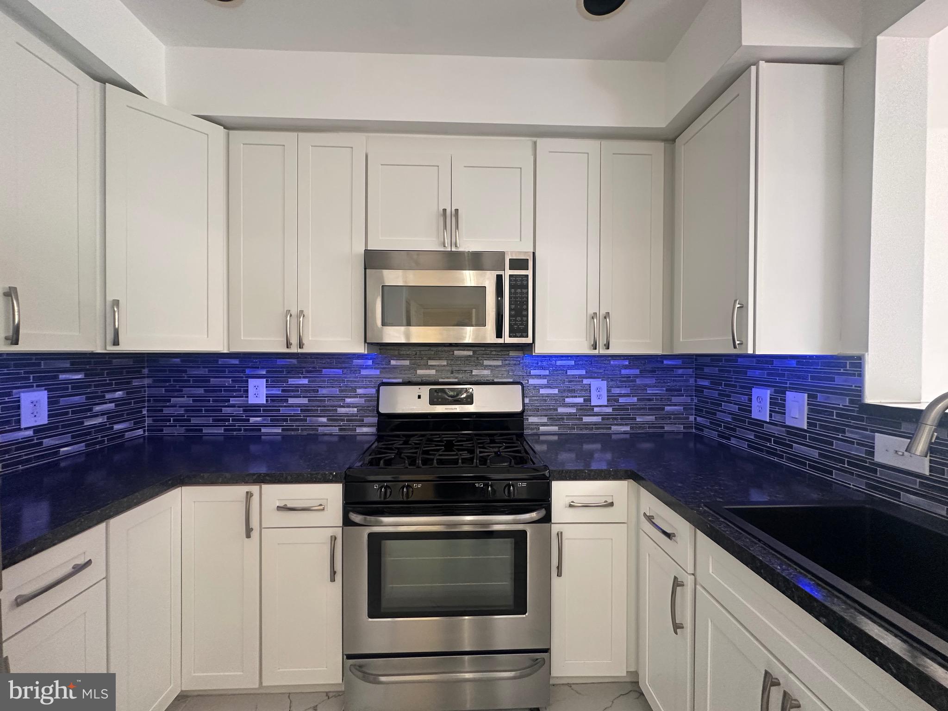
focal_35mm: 14
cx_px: 474
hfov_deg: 102.1
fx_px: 383
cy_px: 356
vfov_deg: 85.7
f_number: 2.2
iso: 250
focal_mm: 2.22
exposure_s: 1/60
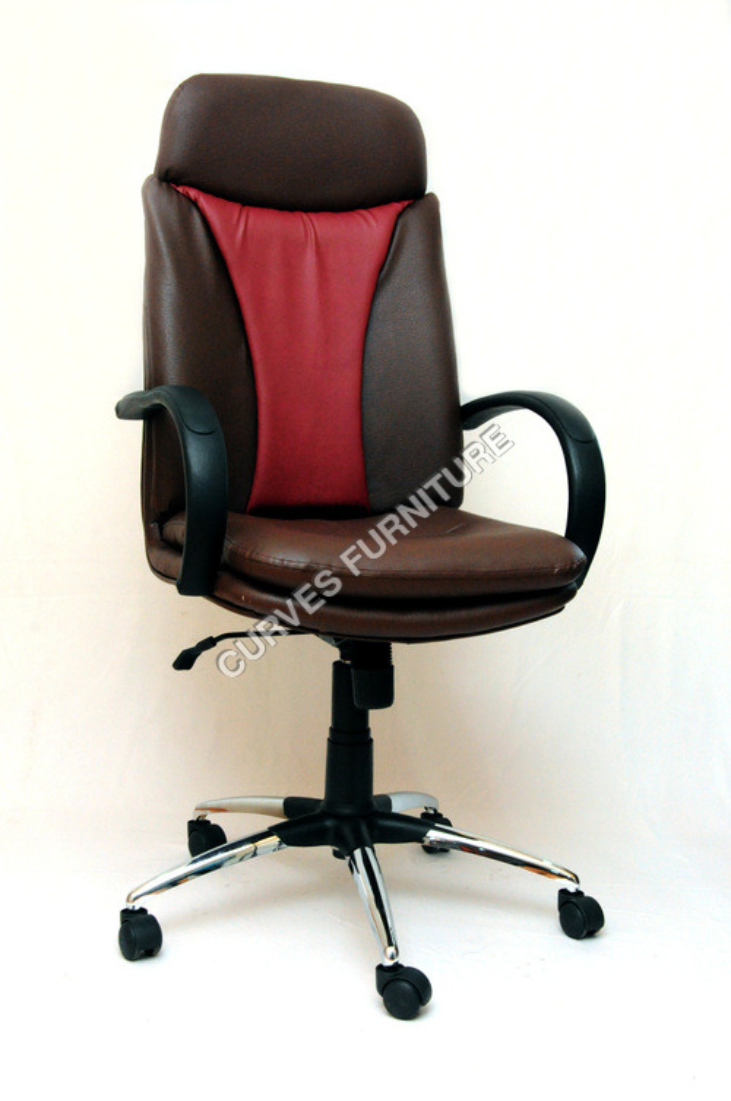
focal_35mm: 51
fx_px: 1558
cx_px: 366
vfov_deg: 38.9
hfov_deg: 26.4
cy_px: 550
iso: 2500
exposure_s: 1/60
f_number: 13
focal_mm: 34
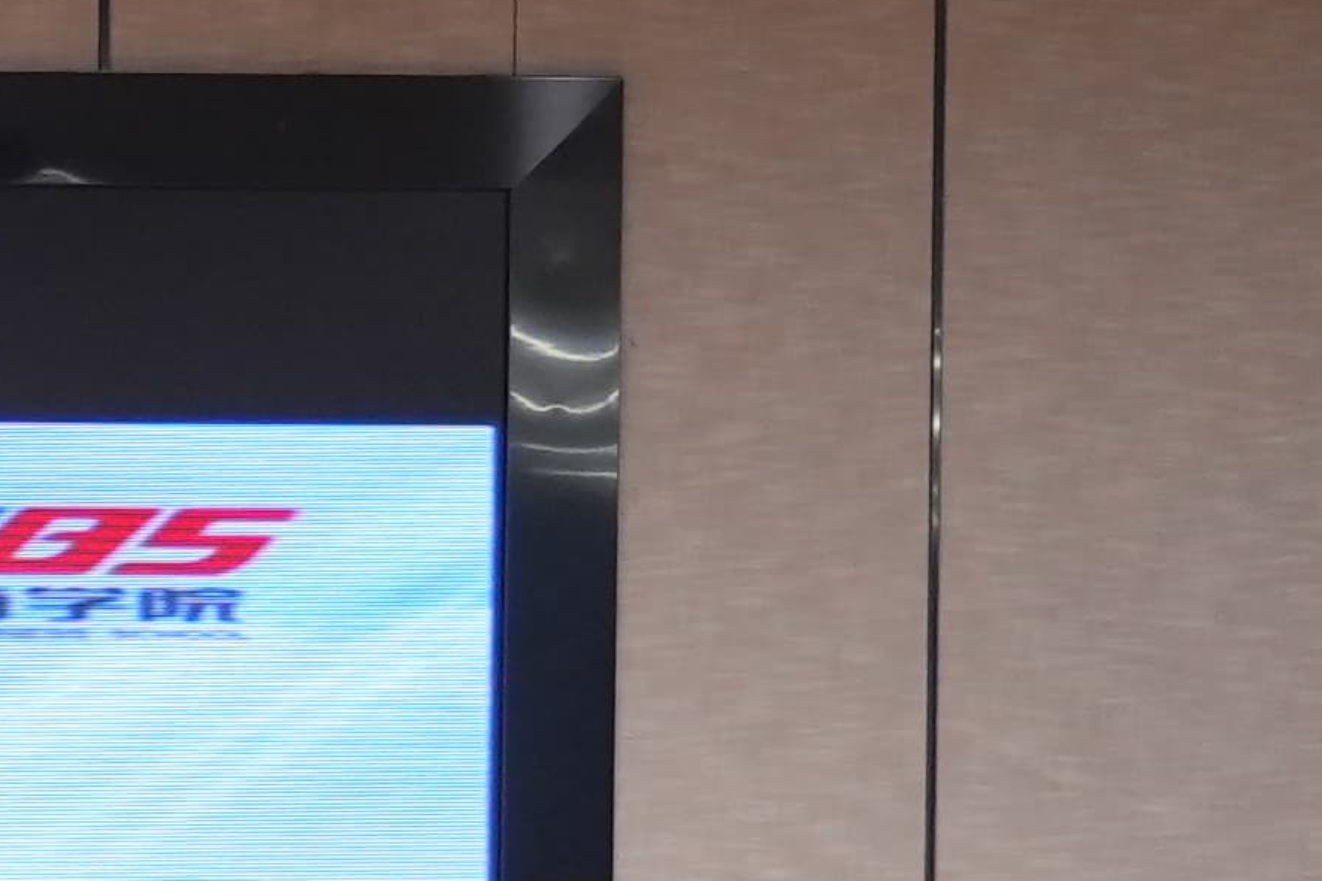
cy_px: 1423
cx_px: -3052
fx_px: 10171
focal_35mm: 277
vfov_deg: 4.9
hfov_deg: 6.6
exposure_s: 1/125
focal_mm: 35
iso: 1250
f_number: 4
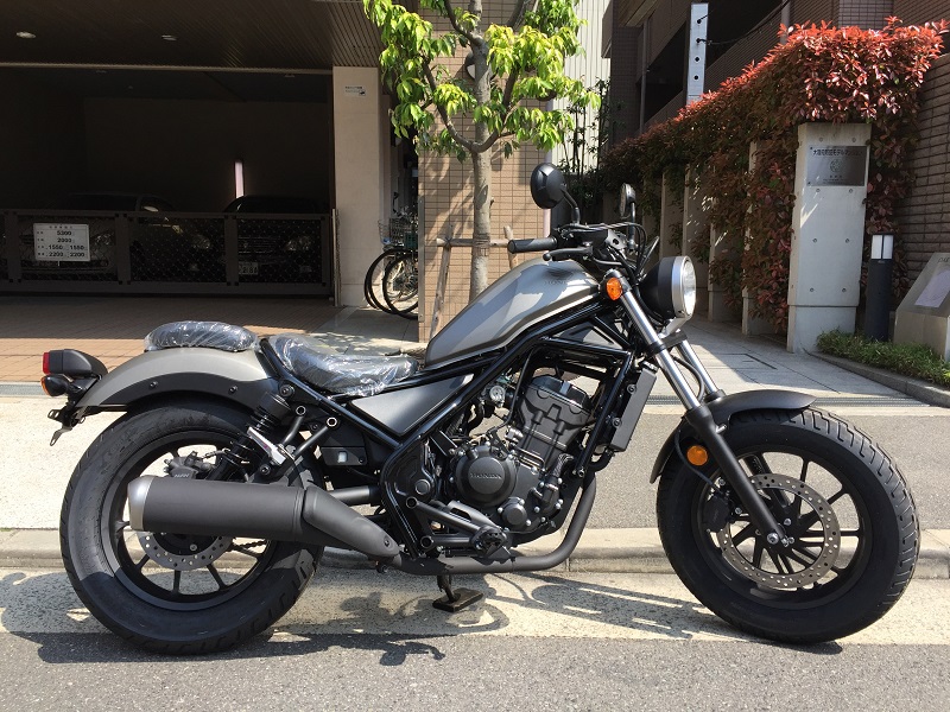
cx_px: 475
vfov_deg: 48.2
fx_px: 796
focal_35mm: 29
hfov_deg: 61.7
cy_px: 356
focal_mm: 4.15
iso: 32
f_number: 2.2
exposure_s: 1/860
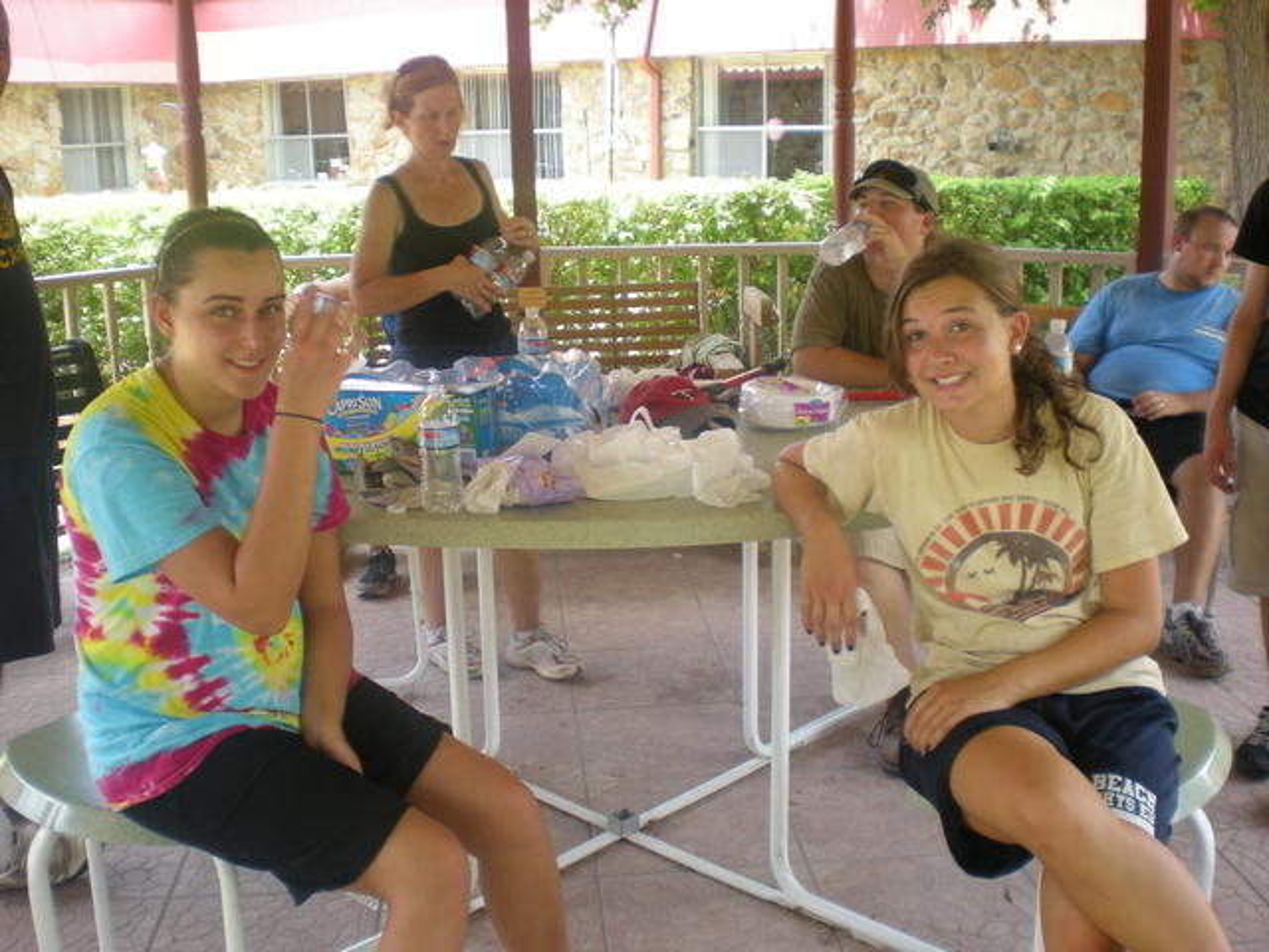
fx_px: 1393
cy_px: 476
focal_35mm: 38
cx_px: 634
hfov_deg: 49.0
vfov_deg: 37.7
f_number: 3.1
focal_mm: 6.3
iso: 74
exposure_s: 1/59.1
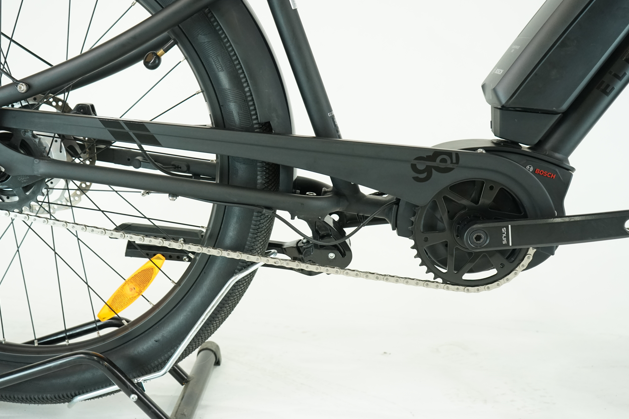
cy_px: 197
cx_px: 280
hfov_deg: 50.6
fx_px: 664
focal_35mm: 38
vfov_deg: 35.0
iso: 1600
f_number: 5
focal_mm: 32
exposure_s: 1/200
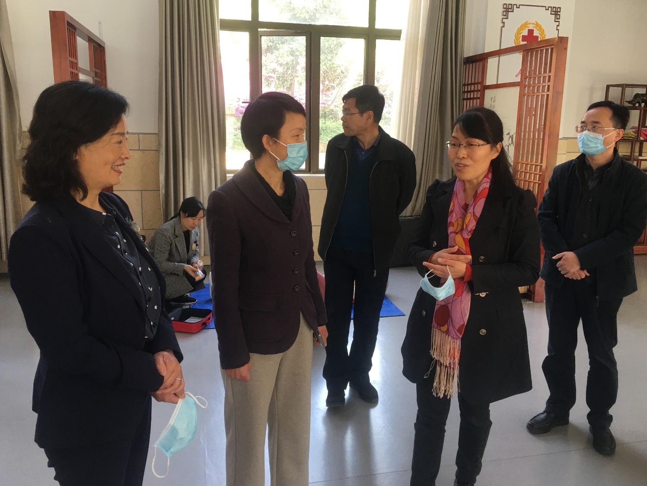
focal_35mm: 31
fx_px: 579
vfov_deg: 45.4
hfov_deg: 58.3
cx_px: 328
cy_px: 236
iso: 32
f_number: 2.2
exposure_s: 1/33
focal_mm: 4.15
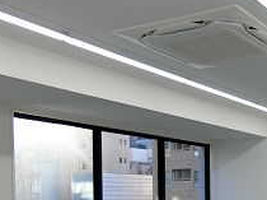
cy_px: 210
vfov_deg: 23.8
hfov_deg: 29.8
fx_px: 447
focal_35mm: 58
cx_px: 296
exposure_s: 1/200
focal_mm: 4.06
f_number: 2.7
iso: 80
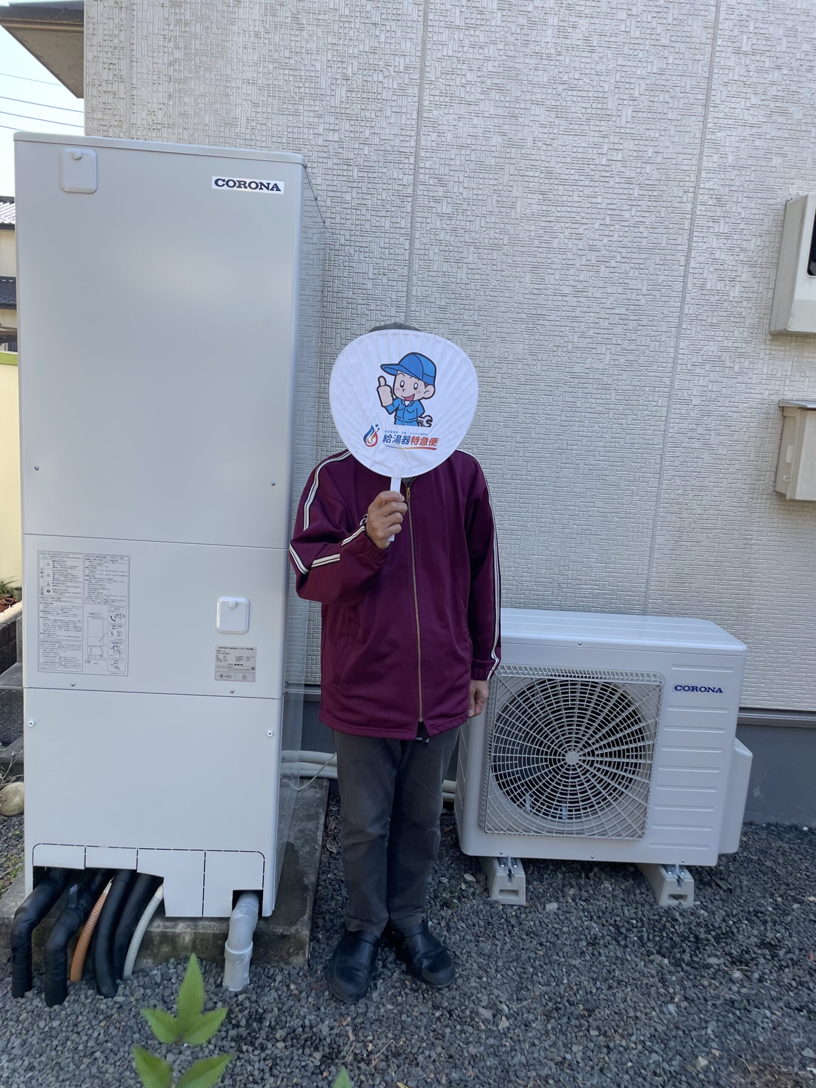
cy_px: 544
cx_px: 408
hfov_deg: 53.1
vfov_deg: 67.3
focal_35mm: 26
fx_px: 817
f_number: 1.6
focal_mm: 4.2
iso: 32
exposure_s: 1/602
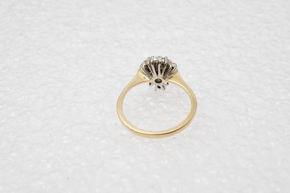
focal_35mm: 56
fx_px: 451
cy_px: 82
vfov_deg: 24.2
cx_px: 160
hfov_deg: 35.6
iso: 500
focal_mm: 30
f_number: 22
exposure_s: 1/125
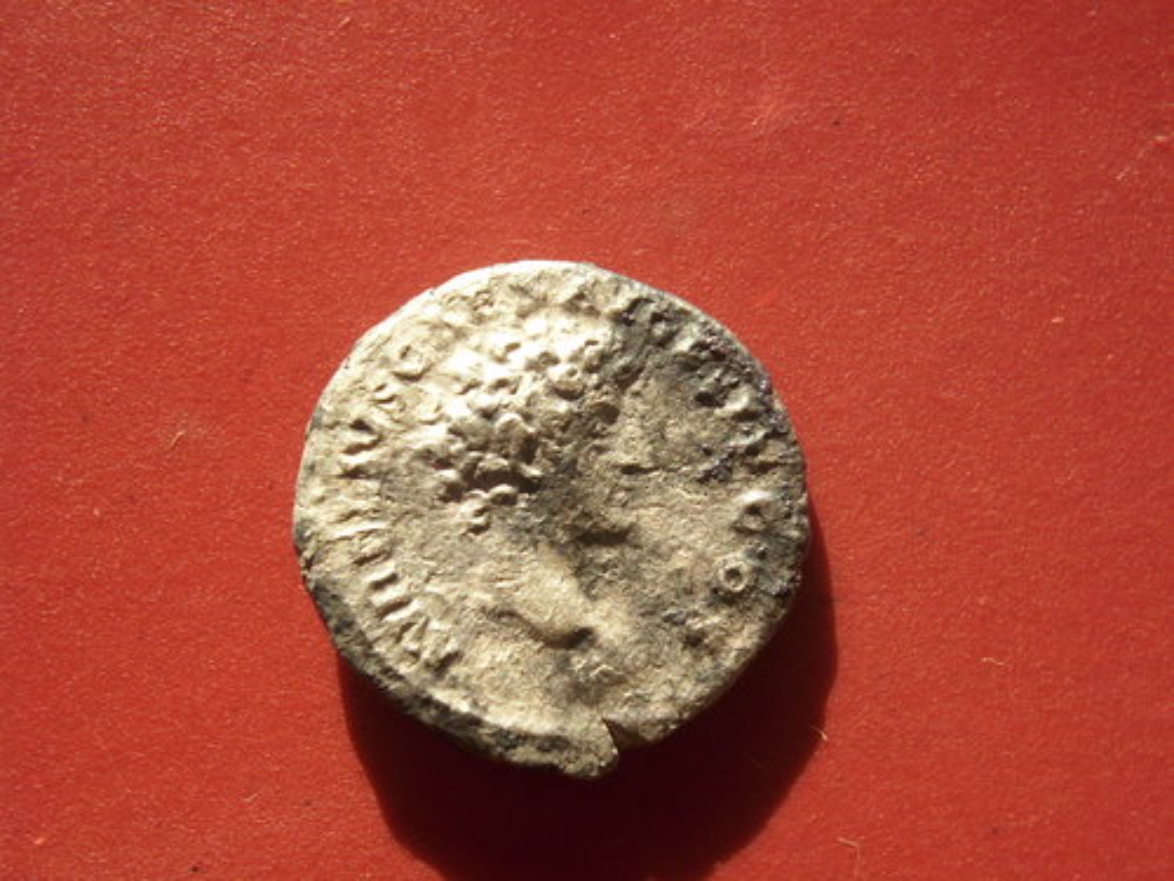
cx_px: 587
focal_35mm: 55
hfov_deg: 34.9
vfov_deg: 26.6
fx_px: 1865
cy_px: 440
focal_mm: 10.7
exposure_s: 1/200
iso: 50
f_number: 3.8
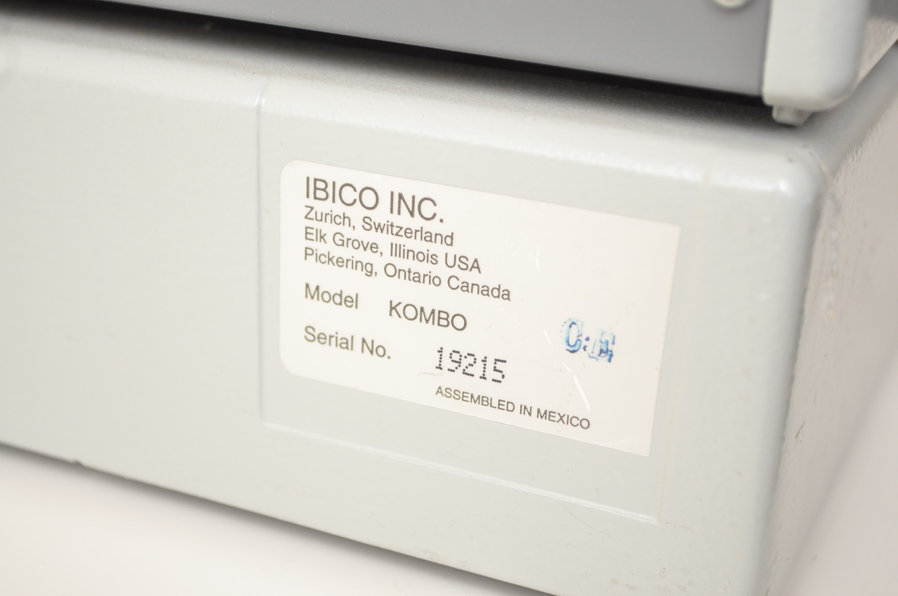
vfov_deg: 20.6
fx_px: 1644
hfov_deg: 30.5
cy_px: 298
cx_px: 449
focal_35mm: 66
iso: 800
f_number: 6.3
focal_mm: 44
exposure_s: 1/15
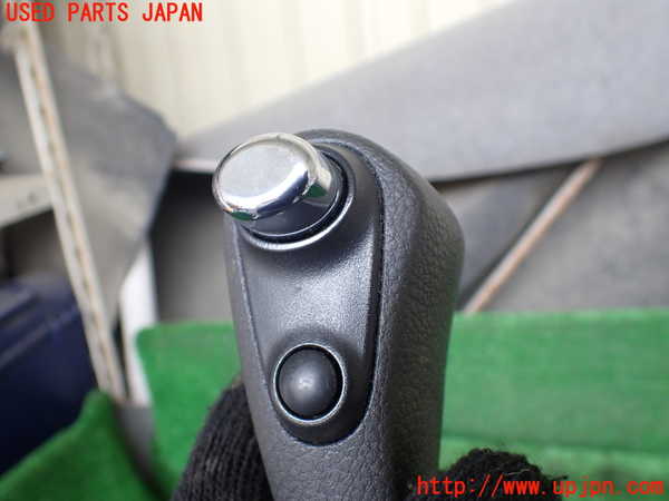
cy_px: 250
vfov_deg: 46.8
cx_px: 334
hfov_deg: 60.0
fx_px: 580
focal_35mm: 30
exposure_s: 1/125
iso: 200
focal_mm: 5.4
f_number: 2.3
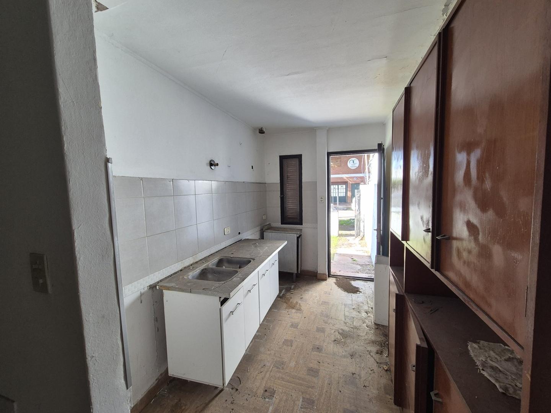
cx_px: 276
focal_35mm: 13
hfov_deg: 106.2
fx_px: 207
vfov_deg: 89.9
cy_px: 206
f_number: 2.2
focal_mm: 2.2
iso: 80
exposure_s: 1/100
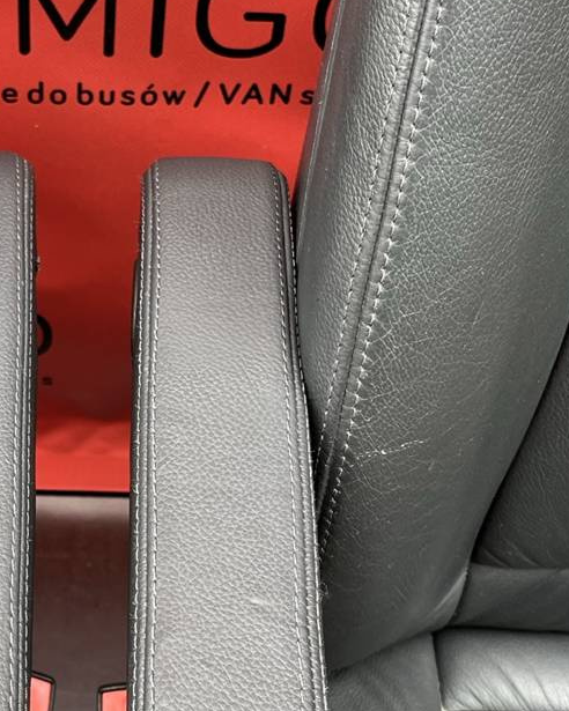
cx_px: 57
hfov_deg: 22.6
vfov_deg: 28.4
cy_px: 502
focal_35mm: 66
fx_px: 1389
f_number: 1.6
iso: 80
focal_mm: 5.1
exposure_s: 1/121
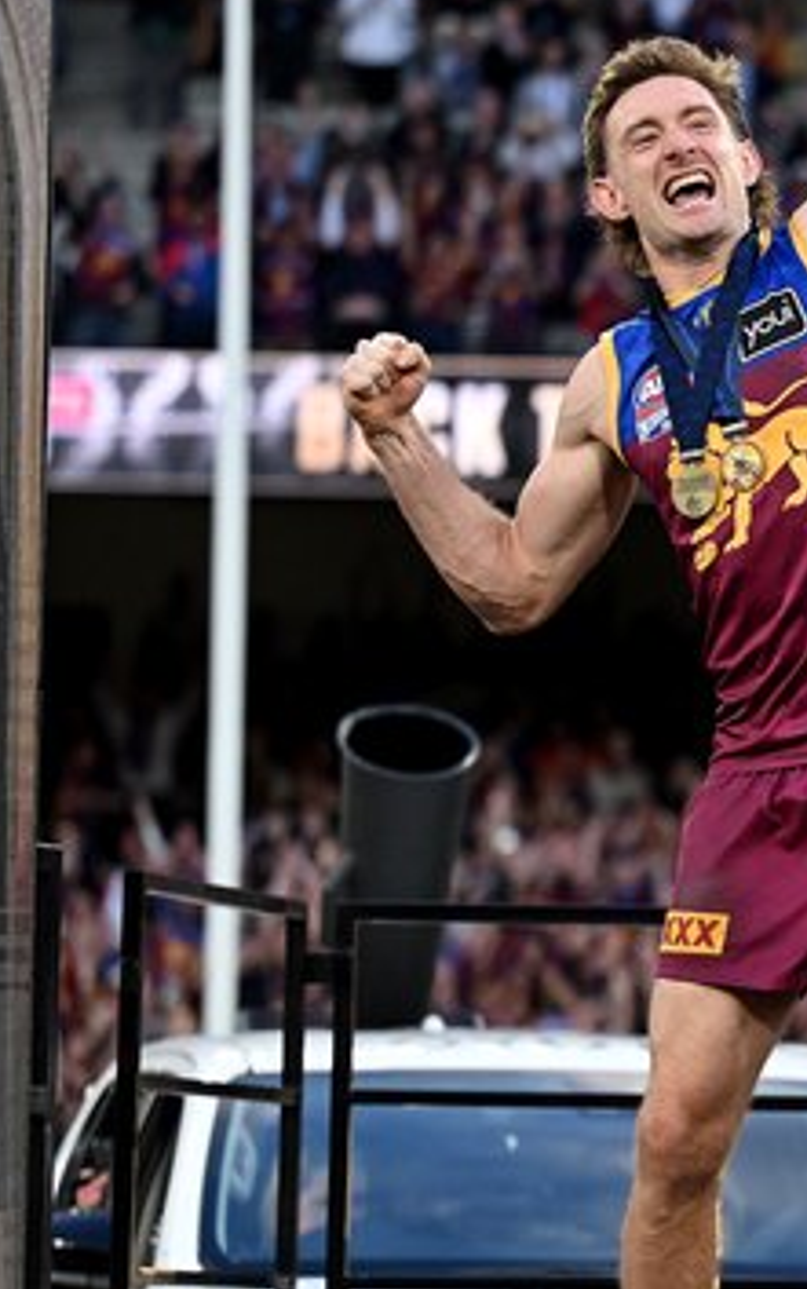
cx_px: 1355
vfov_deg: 7.8
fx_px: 9454
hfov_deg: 4.8
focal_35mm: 269
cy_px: 643
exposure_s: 1/1600
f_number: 3.2
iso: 1000
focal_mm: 115
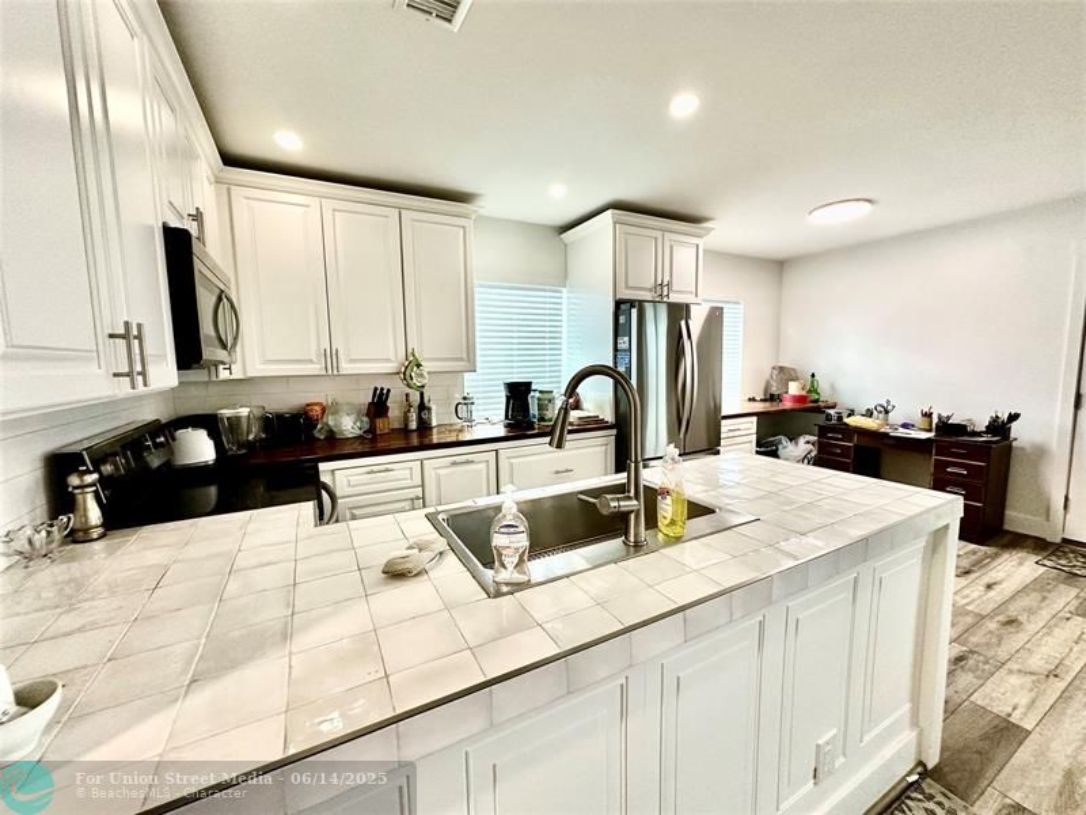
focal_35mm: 14
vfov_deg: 85.7
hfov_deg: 102.1
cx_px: 543
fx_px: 439
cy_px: 408
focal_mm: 2.22
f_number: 2.2
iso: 320
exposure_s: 1/120
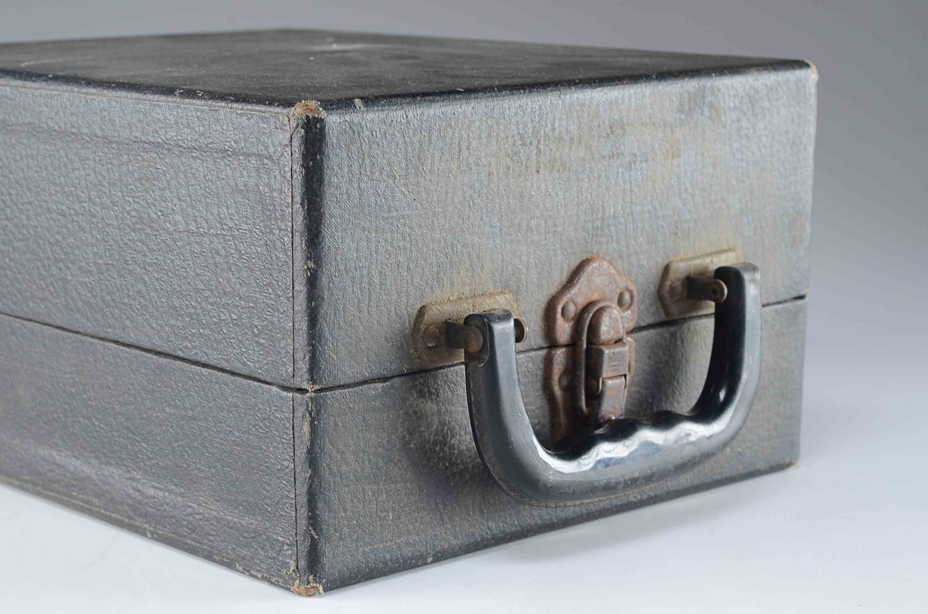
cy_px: 306
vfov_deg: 16.2
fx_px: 2161
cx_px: 346
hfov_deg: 24.2
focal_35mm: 84
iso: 100
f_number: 9
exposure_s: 1/80
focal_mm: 42
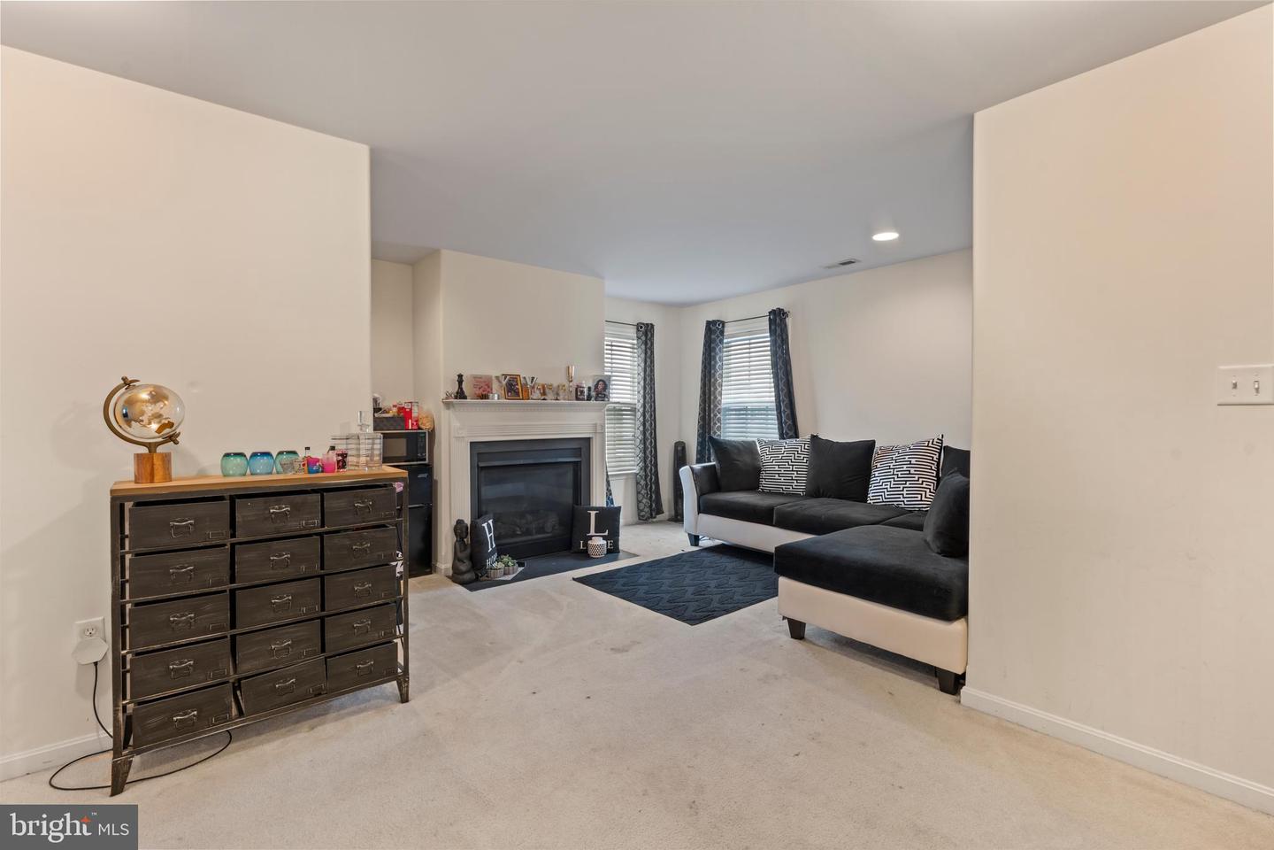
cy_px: 425
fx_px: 573
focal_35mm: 16
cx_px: 637
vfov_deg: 73.1
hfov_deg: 96.0
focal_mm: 16.2
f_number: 9
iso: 400
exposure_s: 1
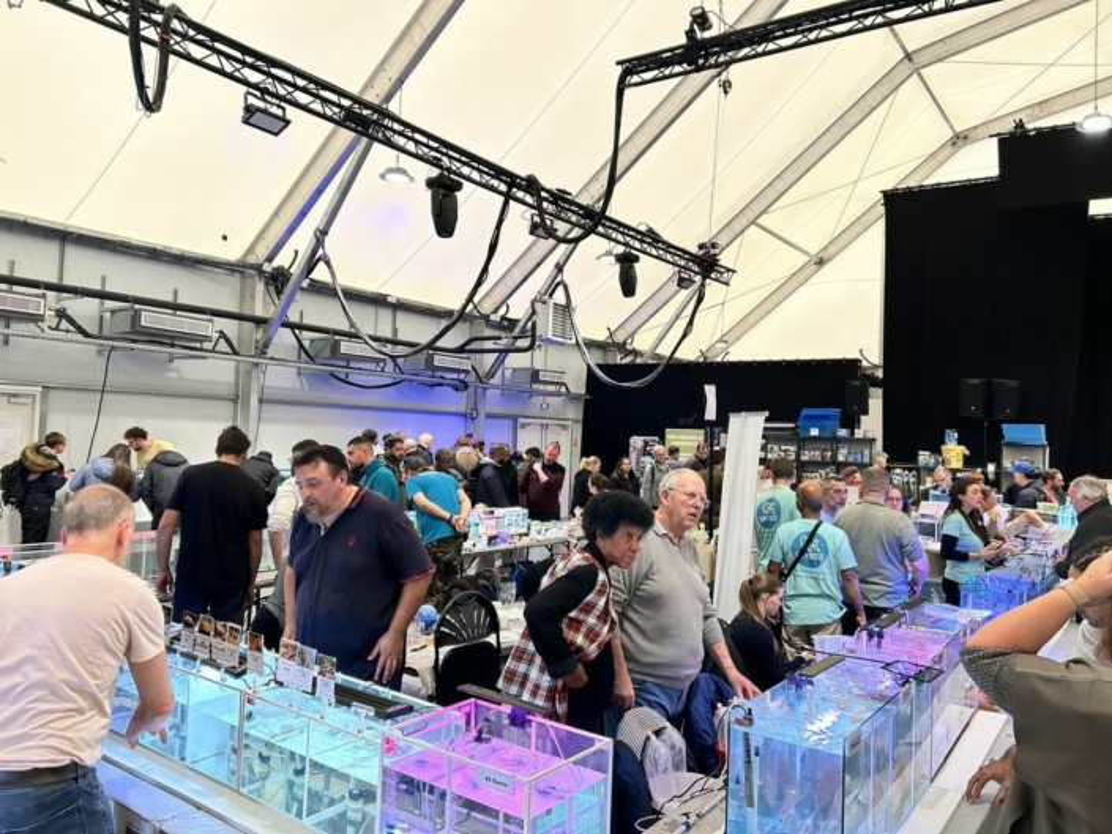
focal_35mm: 26
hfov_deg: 67.3
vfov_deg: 53.1
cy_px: 417
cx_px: 556
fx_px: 835
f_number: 1.5
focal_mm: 5.7
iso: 80
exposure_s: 1/100
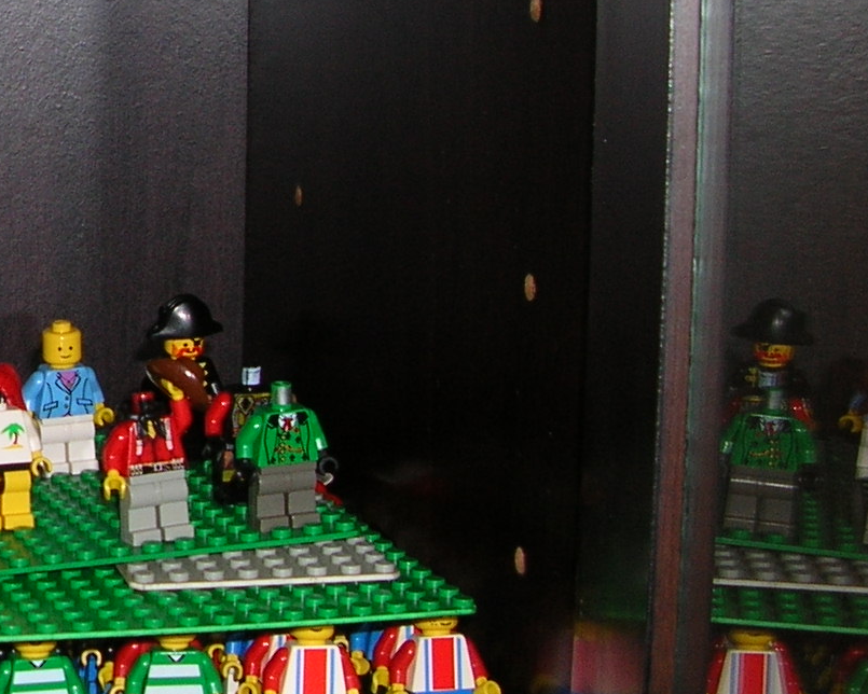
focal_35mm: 97
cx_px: -332
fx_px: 2492
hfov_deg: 18.1
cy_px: 115
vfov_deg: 15.7
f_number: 2.8
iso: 50
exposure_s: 1/60.1
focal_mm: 5.8
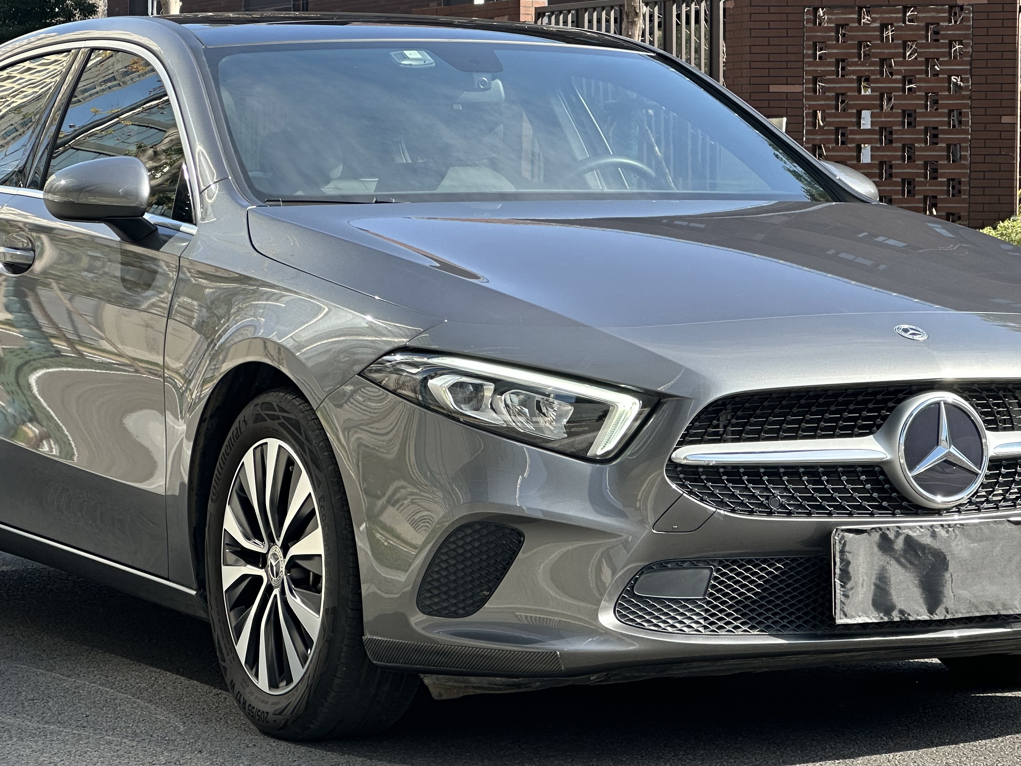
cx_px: 503
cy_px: 243
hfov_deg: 16.5
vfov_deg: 12.4
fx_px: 3510
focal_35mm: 119
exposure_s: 1/245
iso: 32
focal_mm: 9
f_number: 2.8
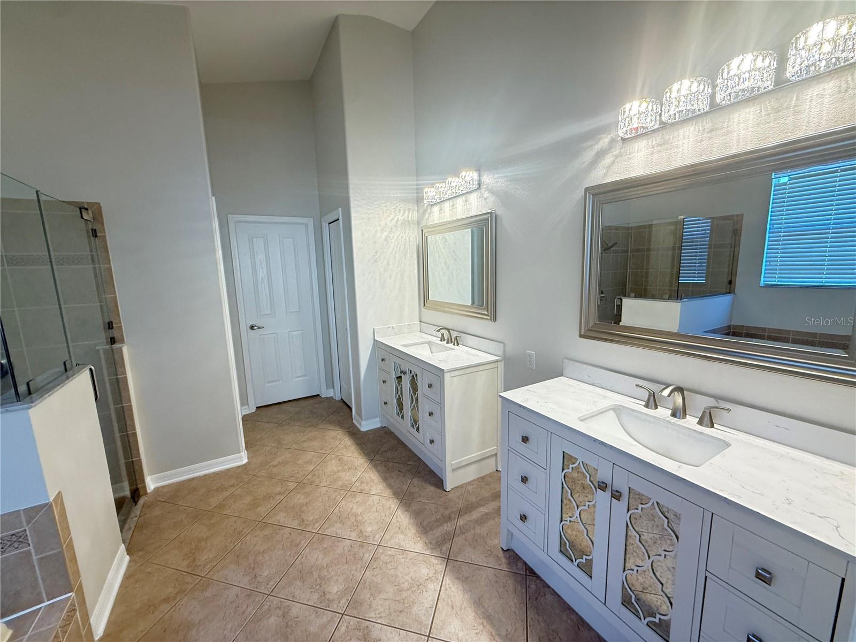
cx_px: 428
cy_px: 321
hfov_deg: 102.1
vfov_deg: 85.7
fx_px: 346
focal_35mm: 14
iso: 160
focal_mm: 2.22
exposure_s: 1/60
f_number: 2.2
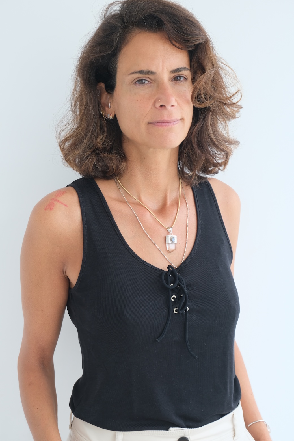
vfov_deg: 38.9
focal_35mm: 51
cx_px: 147
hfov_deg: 26.5
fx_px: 625
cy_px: 220
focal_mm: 34.3
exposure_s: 1/75
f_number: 5
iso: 320
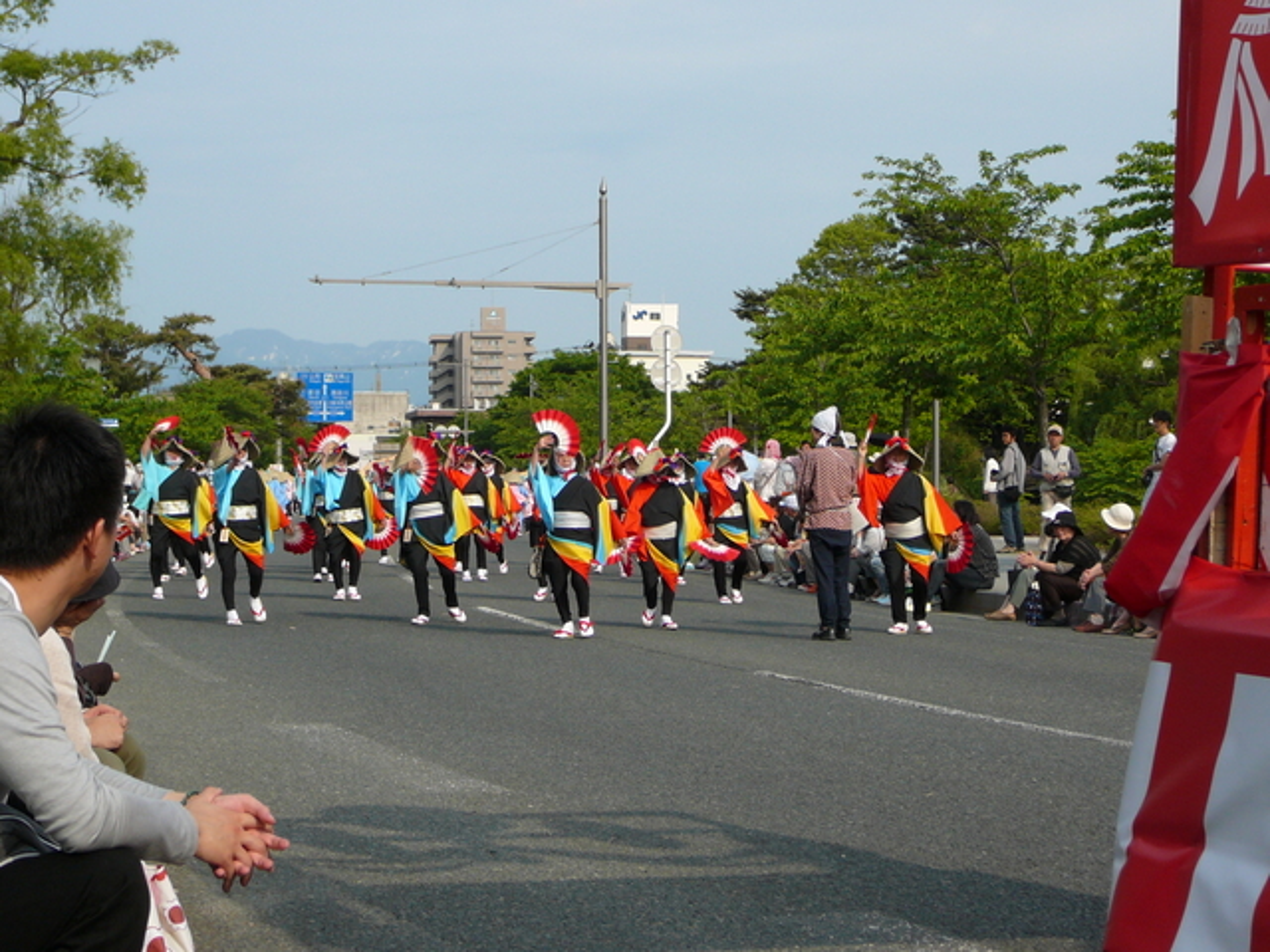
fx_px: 3008
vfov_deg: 18.0
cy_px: 476
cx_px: 635
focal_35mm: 82
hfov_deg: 23.8
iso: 80
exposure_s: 1/800
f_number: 3.8
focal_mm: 12.2
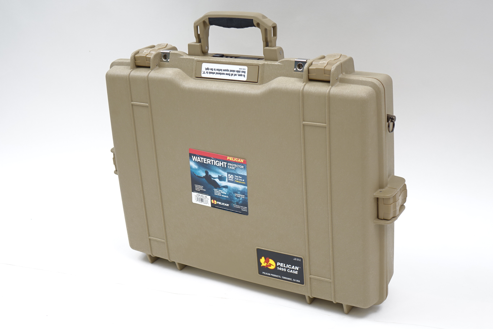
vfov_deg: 26.5
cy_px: 164
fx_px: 698
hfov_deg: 38.9
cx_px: 246
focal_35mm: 51
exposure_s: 1/60
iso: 200
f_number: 2.8
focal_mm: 18.59
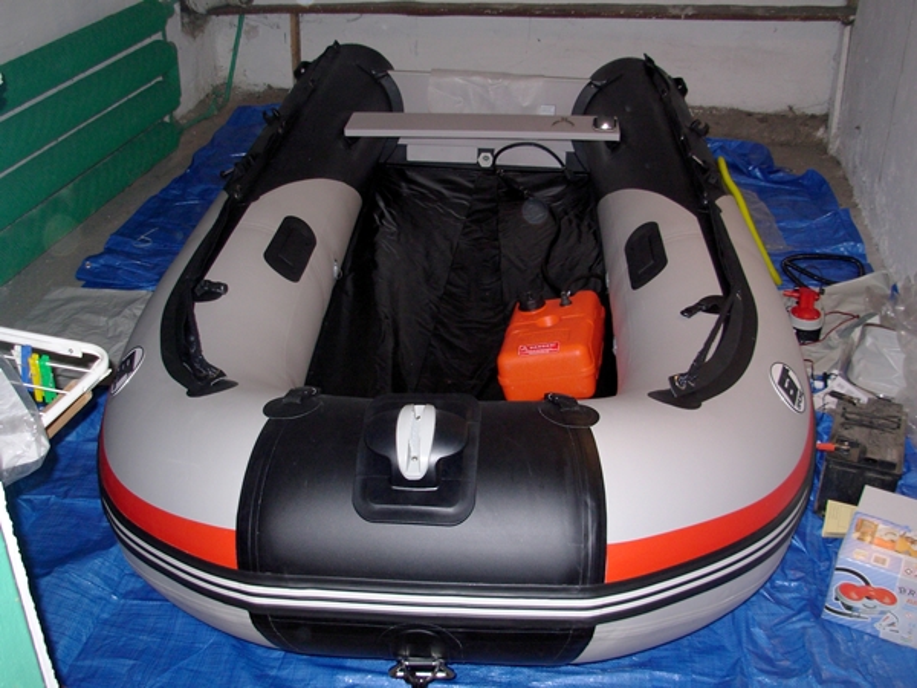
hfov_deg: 49.0
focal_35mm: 38
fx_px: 1007
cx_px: 458
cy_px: 344
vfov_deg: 37.7
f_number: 2.9
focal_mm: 6.3
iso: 53
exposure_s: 1/33.9
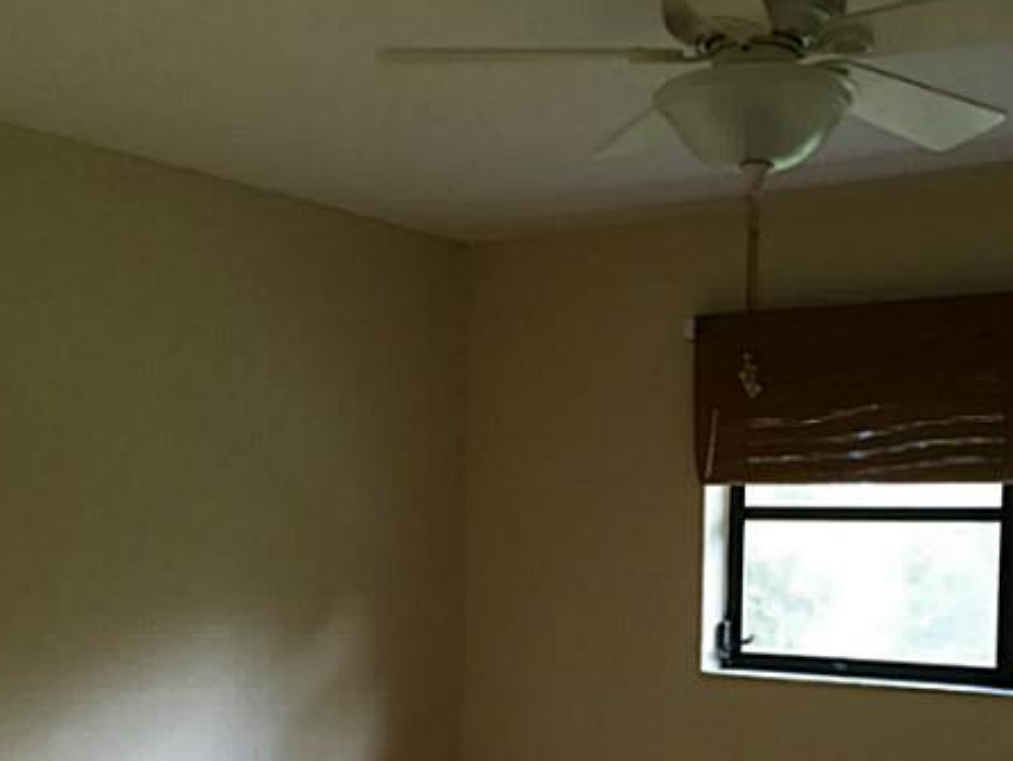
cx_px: 665
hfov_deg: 36.5
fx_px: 1523
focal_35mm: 52
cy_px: 625
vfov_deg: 27.4
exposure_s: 1/30
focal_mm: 4.15
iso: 40
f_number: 2.2
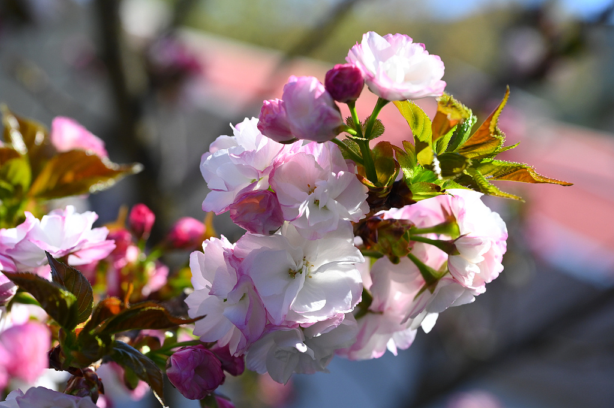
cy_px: 204
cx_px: 307
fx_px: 1500
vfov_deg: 15.5
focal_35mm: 88
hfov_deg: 23.1
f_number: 8
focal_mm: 88
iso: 1250
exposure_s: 1/1000
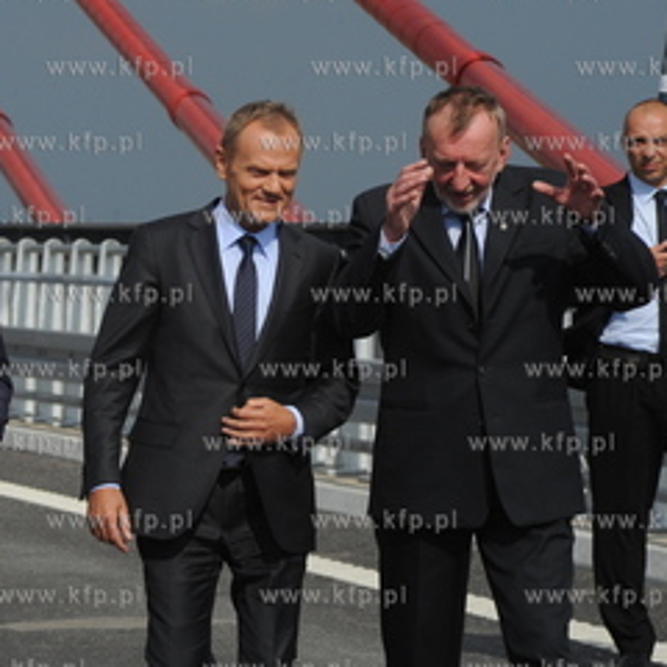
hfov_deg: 5.9
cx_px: 217
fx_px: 6475
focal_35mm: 297
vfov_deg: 5.9
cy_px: 331
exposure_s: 1/1000
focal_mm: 210
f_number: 16
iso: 640
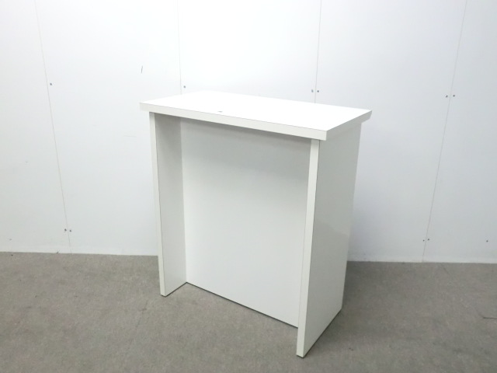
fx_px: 459
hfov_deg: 56.8
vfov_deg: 44.2
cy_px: 186
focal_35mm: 32
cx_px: 248
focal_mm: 5.8
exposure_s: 1/50
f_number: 3.5
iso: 800
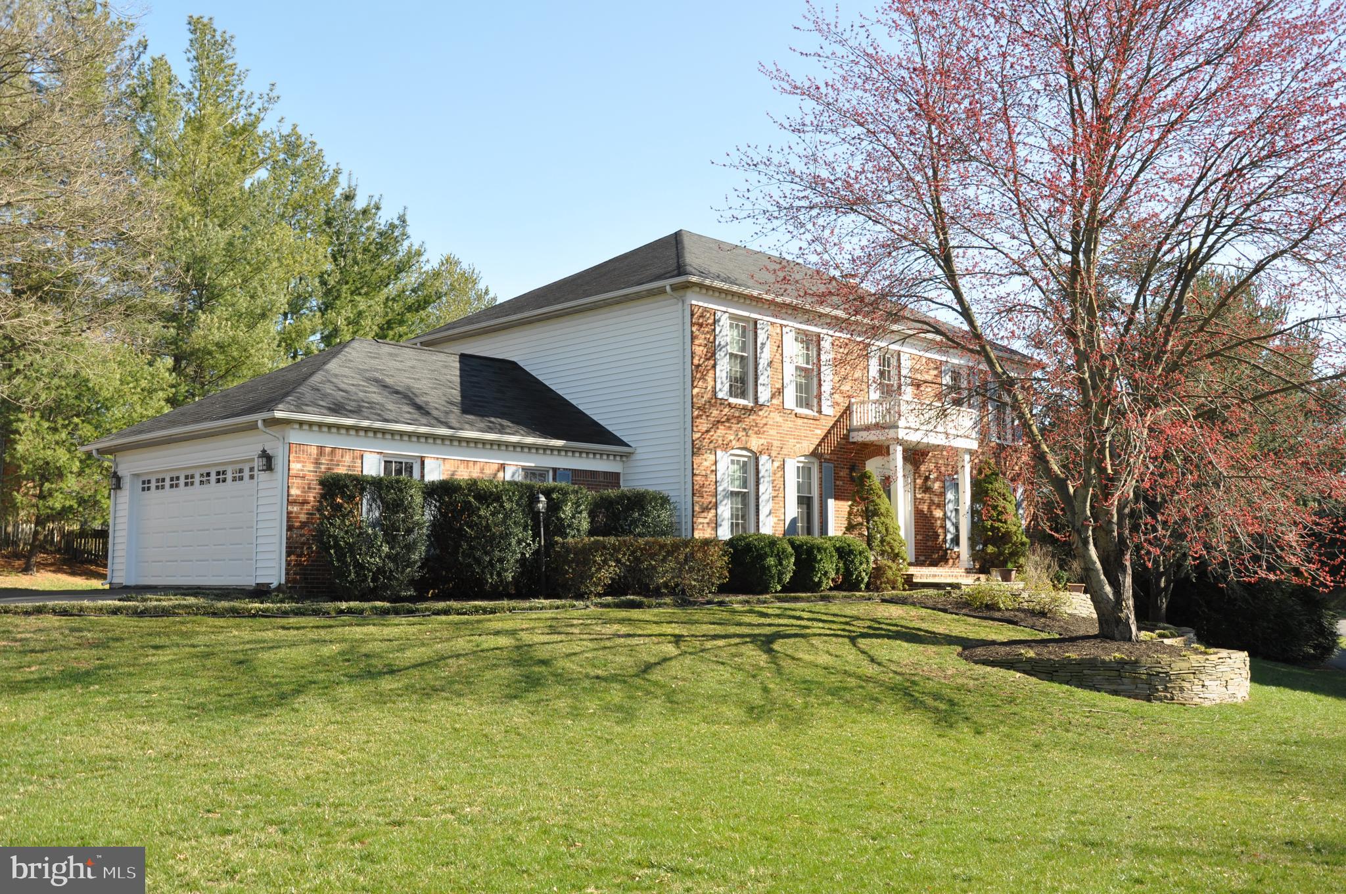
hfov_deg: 53.2
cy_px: 447
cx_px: 673
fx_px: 1344
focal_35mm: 36
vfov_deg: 36.8
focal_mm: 24
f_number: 7.1
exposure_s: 1/200
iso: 200
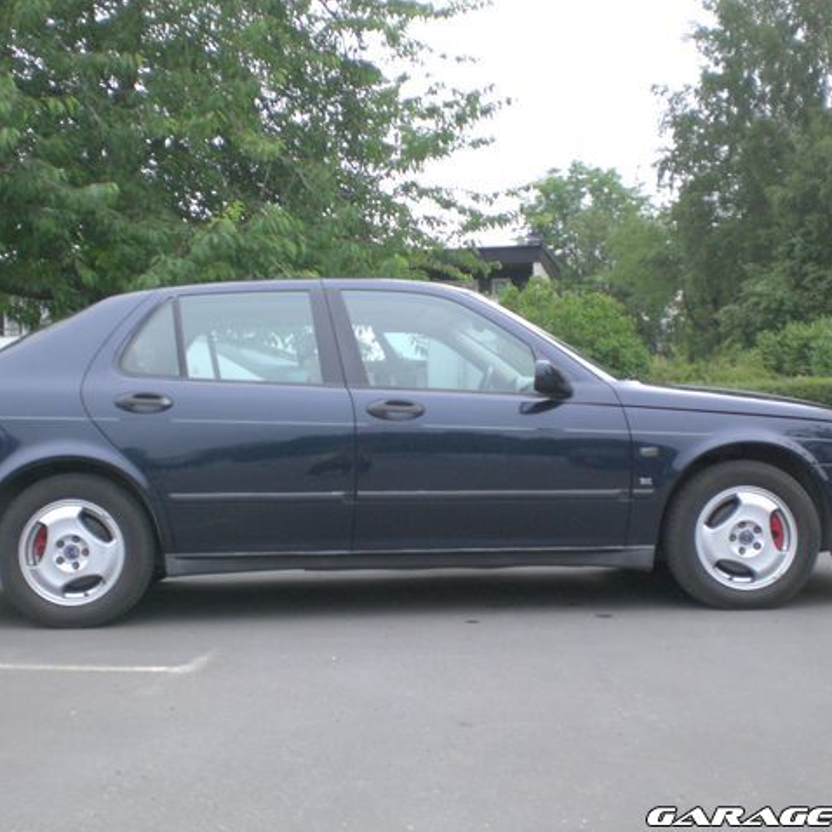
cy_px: 416
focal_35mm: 45
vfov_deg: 37.6
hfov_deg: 37.5
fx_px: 1224
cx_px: 388
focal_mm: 6.3
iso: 200
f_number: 3.1
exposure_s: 1/100
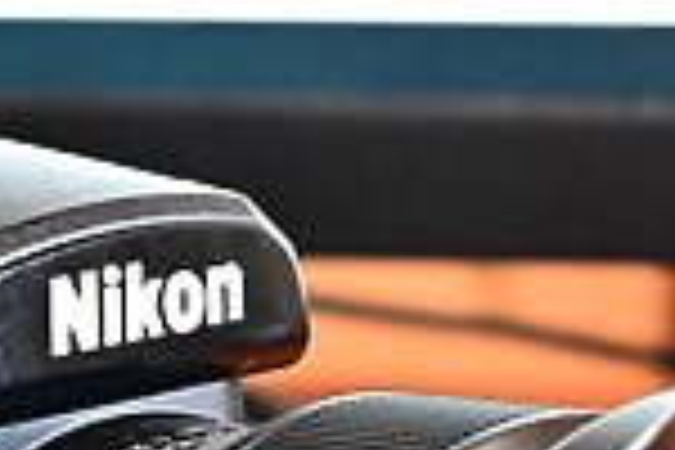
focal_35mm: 337
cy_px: 972
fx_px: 6318
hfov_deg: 6.1
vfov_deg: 4.0
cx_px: -76
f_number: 9
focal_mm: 70
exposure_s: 1/80
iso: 10000
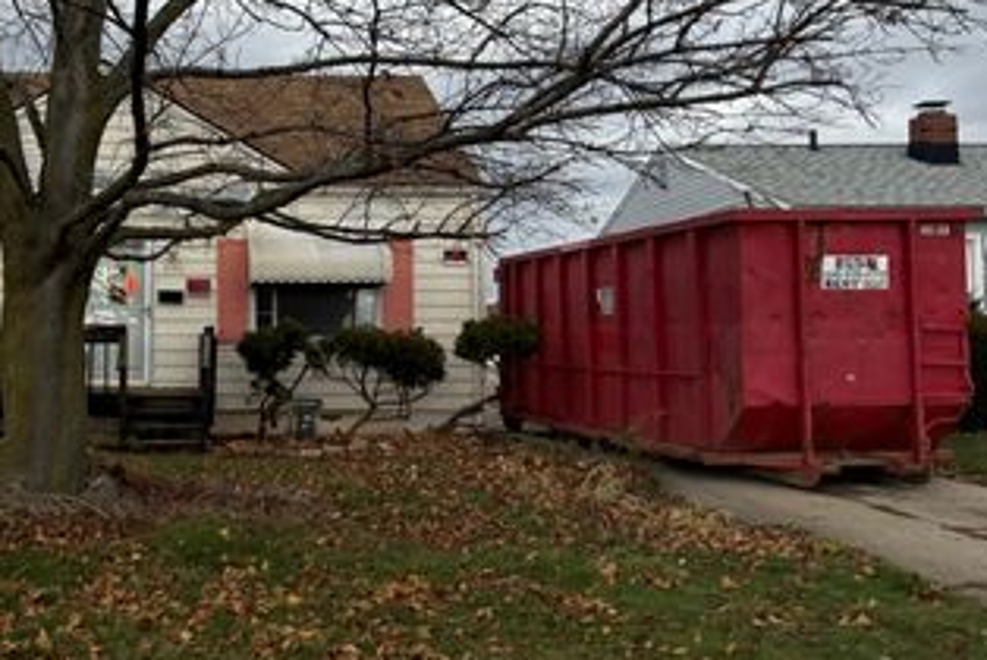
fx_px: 1180
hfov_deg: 43.7
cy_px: 275
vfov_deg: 31.2
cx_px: 233
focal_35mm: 43
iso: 50
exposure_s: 1/3831
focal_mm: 5.96
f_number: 1.6
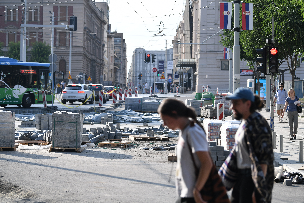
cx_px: 152
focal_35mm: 102
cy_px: 102
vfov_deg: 13.4
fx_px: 861
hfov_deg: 20.0
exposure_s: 1/3200
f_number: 4
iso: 500
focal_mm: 102
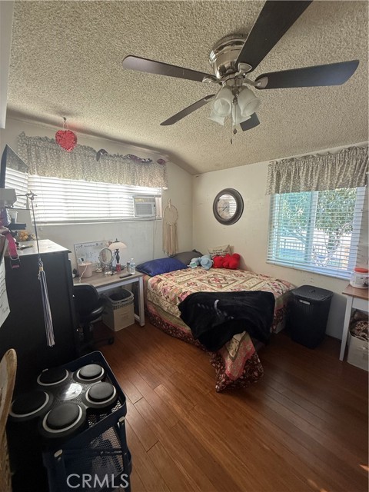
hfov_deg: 85.7
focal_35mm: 14
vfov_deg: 102.1
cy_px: 246
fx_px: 199
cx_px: 184
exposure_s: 1/99
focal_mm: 2.22
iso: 200
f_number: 2.2
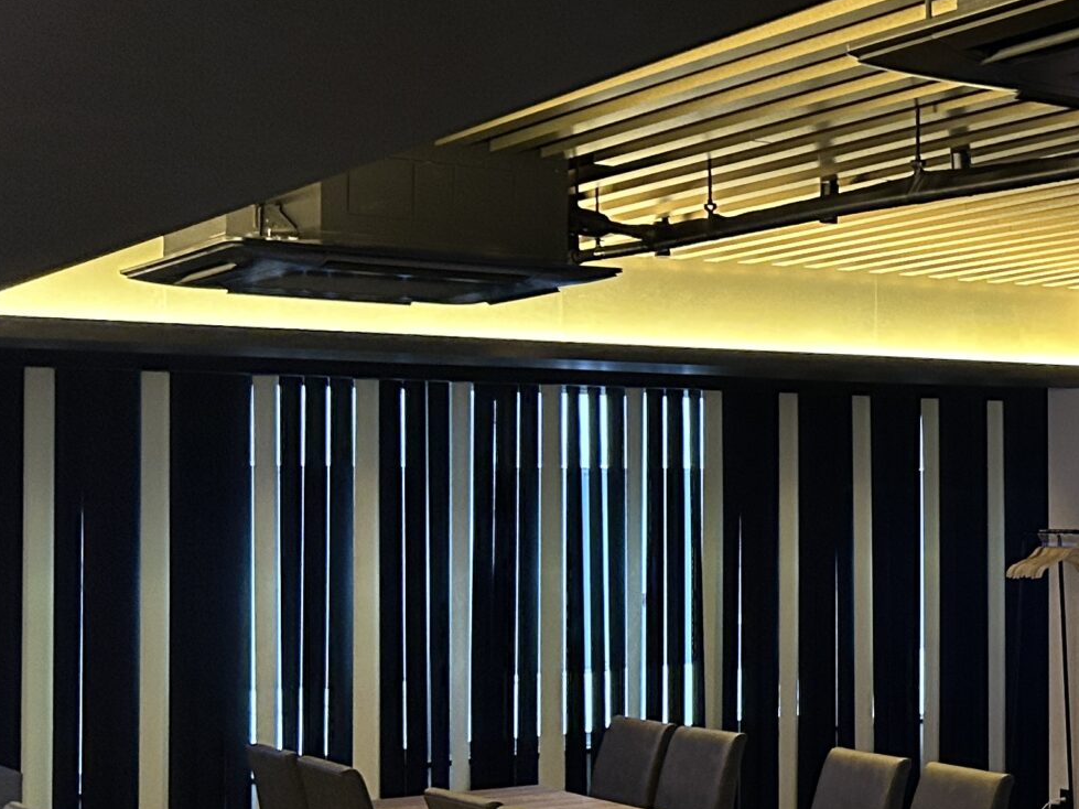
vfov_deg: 21.6
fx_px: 2119
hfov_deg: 25.1
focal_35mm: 68
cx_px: 1363
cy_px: 433
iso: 500
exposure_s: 1/40
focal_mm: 5.7
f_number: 1.5
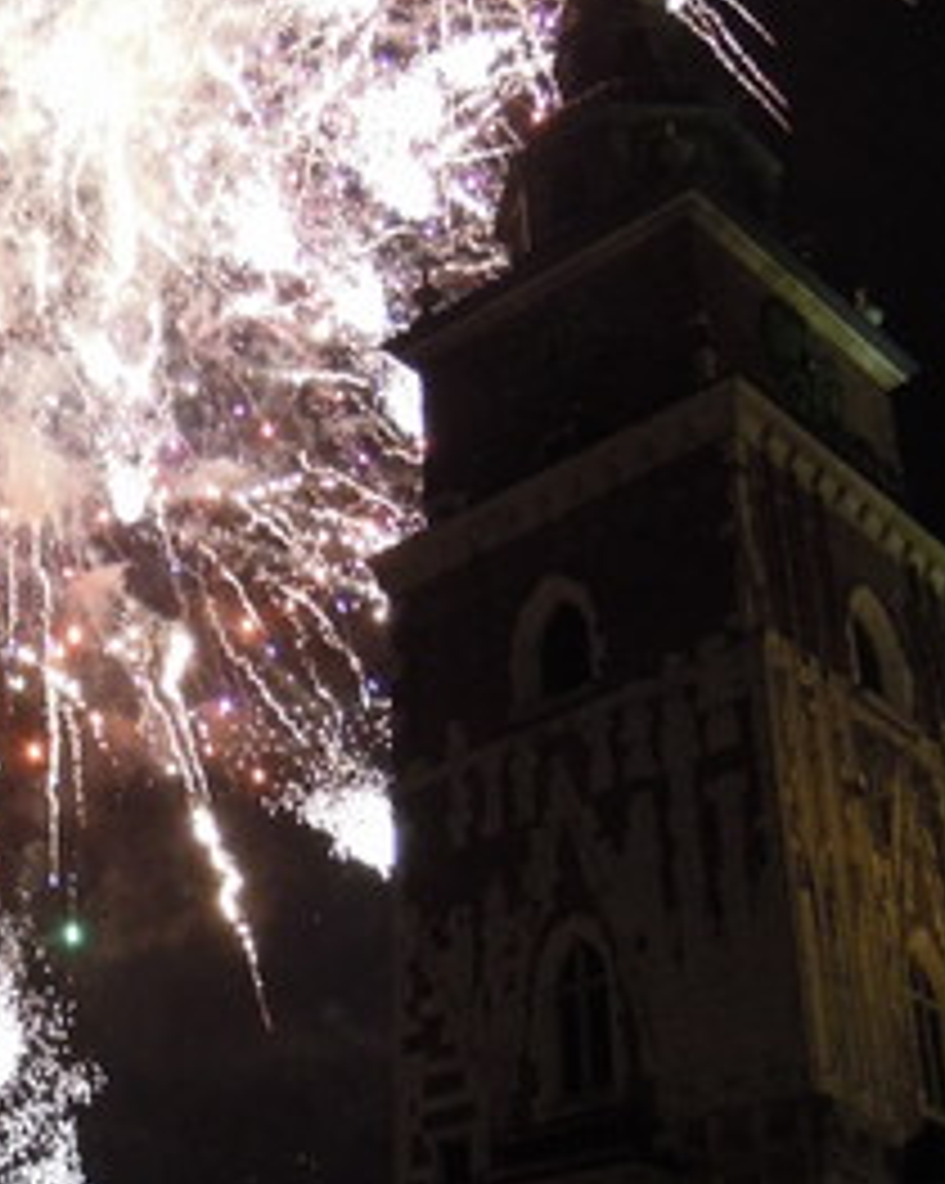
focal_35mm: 57
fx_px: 1995
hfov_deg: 25.7
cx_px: 76
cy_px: 684
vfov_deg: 33.0
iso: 500
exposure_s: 1/30
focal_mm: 4.3
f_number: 2.2
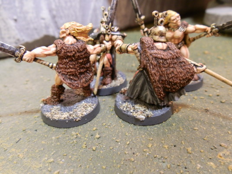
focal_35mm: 28
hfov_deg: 63.4
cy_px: 87
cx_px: 116
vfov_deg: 49.7
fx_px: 188
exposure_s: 1/10
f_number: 3.1
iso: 200
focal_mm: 5
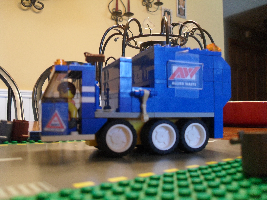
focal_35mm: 35
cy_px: 100
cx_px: 134
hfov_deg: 52.6
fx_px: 270
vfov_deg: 40.7
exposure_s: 1/15
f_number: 2.8
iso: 200
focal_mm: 6.2
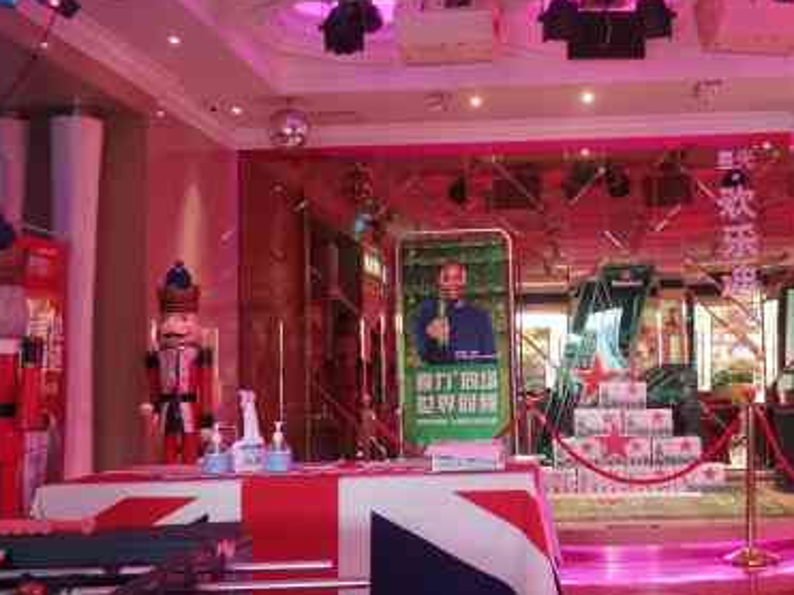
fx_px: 1169
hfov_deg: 37.1
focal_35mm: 51
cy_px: 279
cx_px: 522
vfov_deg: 28.5
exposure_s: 1/25
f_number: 1.8
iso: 640
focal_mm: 5.58
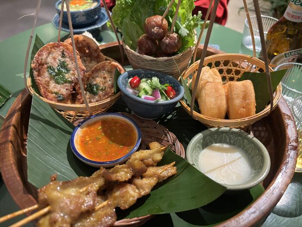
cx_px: 151
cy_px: 114
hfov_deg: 67.3
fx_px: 227
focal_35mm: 26
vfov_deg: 53.1
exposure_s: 1/50
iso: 400
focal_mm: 5.96
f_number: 1.6
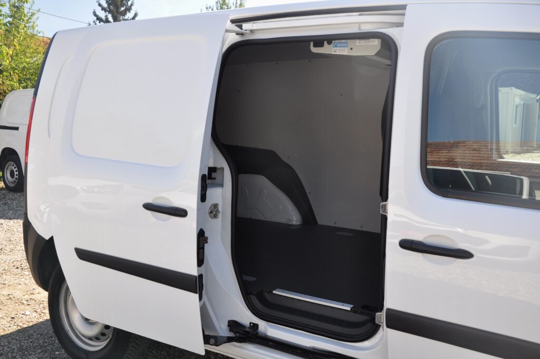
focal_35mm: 36
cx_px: 270
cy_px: 180
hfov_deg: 53.2
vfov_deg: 36.8
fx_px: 539
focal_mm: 24
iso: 500
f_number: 7.1
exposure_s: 1/200
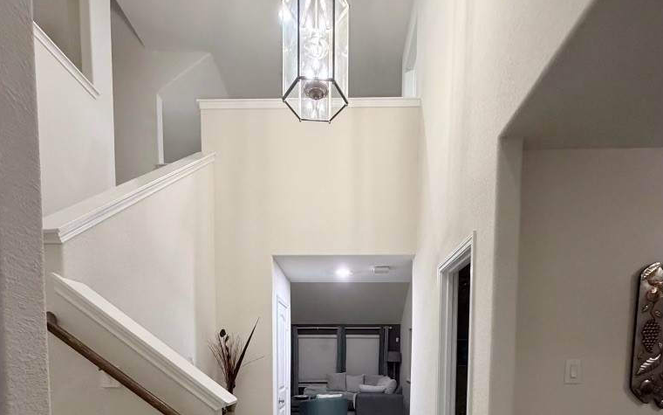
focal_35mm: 20
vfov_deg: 51.3
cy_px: 388
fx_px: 361
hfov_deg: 85.1
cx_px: 333
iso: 500
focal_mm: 2.22
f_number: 2.2
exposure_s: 1/60
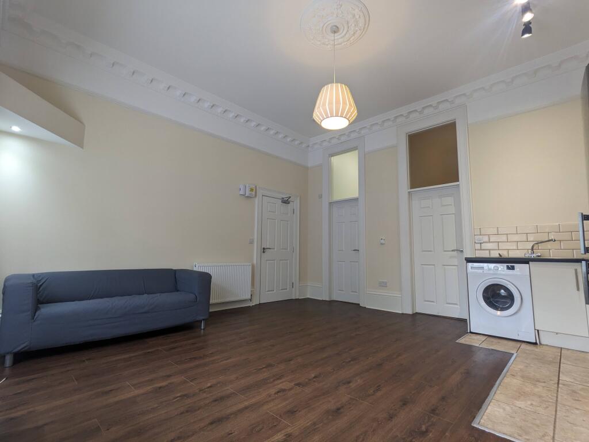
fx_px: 272
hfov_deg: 94.5
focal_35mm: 16
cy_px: 221
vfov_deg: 78.1
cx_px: 294
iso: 87
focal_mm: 2.22
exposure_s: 1/33.3
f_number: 2.2
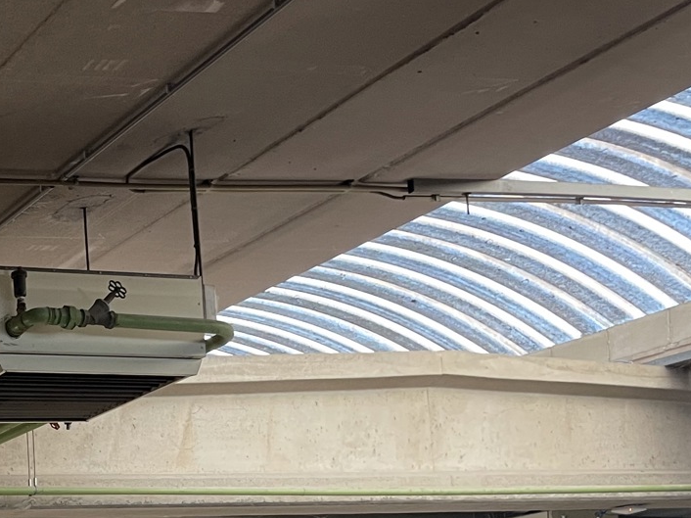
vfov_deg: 20.3
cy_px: 617
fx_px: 1357
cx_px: -181
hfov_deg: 25.1
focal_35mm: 68
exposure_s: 1/50
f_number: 1.6
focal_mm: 5.1
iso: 200
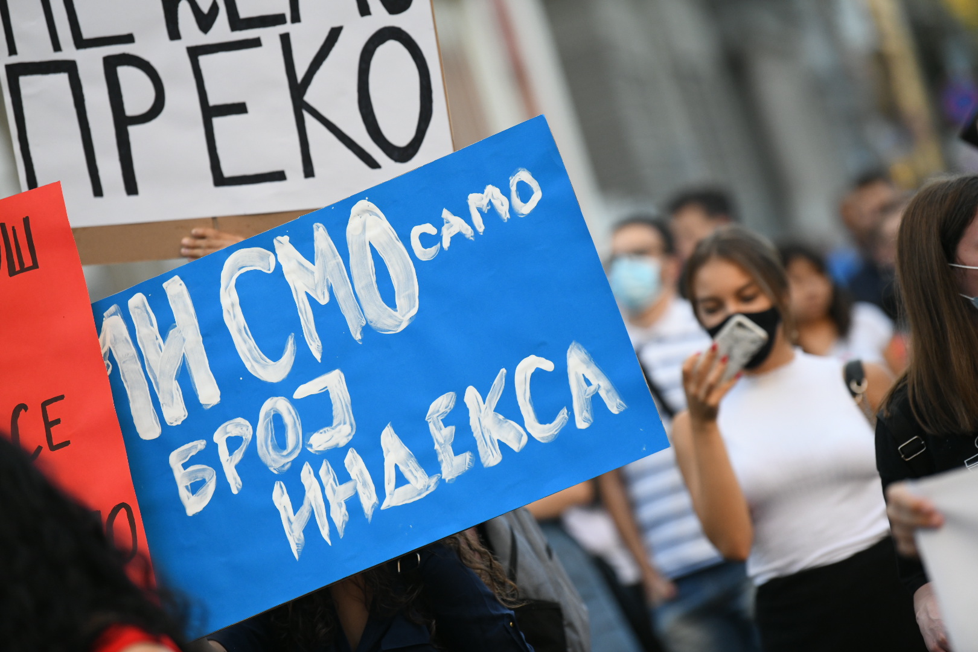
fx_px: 5161
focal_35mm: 190
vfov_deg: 7.2
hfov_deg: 10.8
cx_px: 489
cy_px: 326
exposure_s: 1/2500
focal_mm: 190
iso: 1600
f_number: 3.5
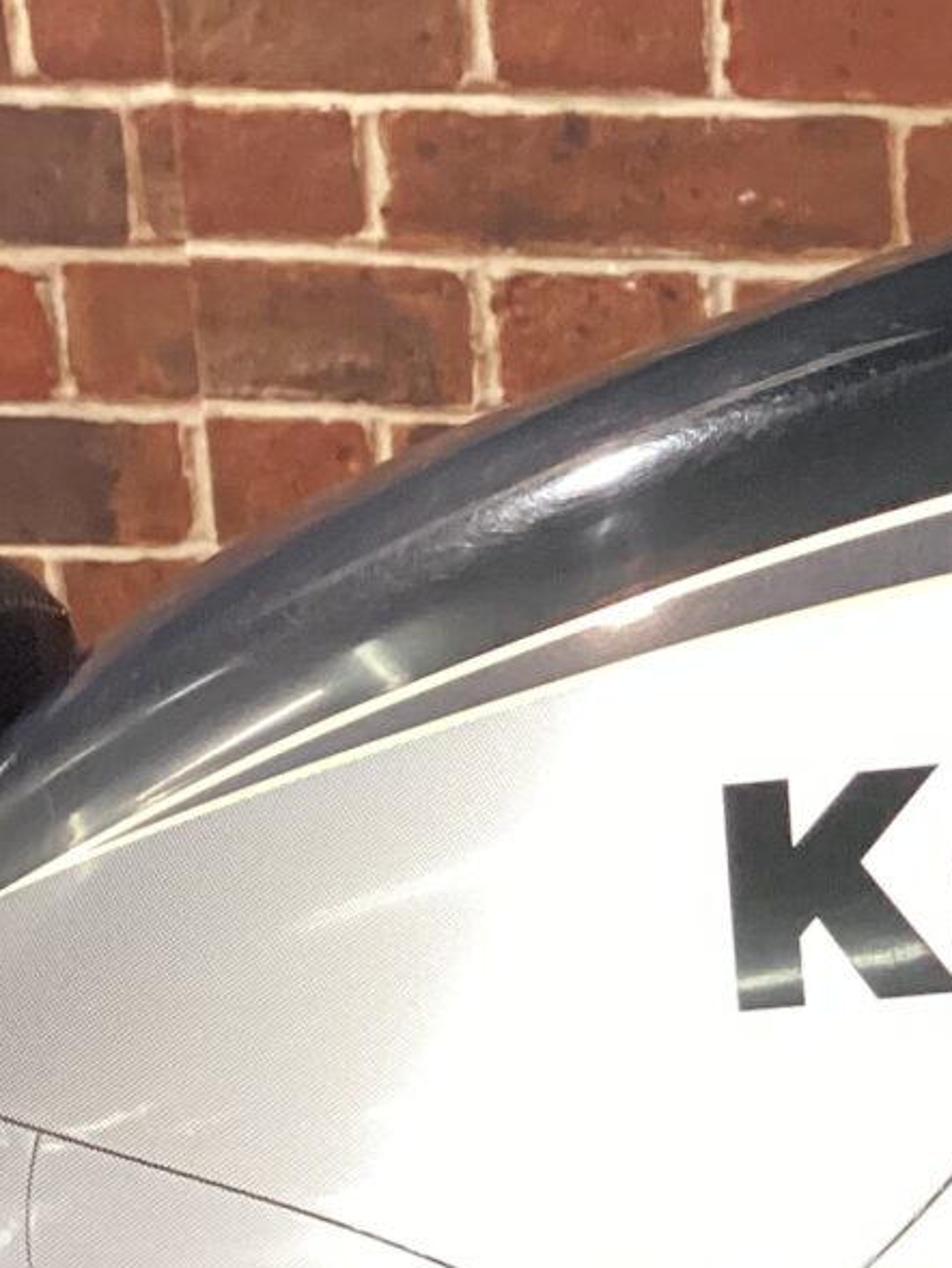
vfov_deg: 19.3
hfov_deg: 13.9
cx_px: 1342
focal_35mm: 101
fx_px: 3702
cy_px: 945
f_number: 2.4
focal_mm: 3.3
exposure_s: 1/60
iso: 200
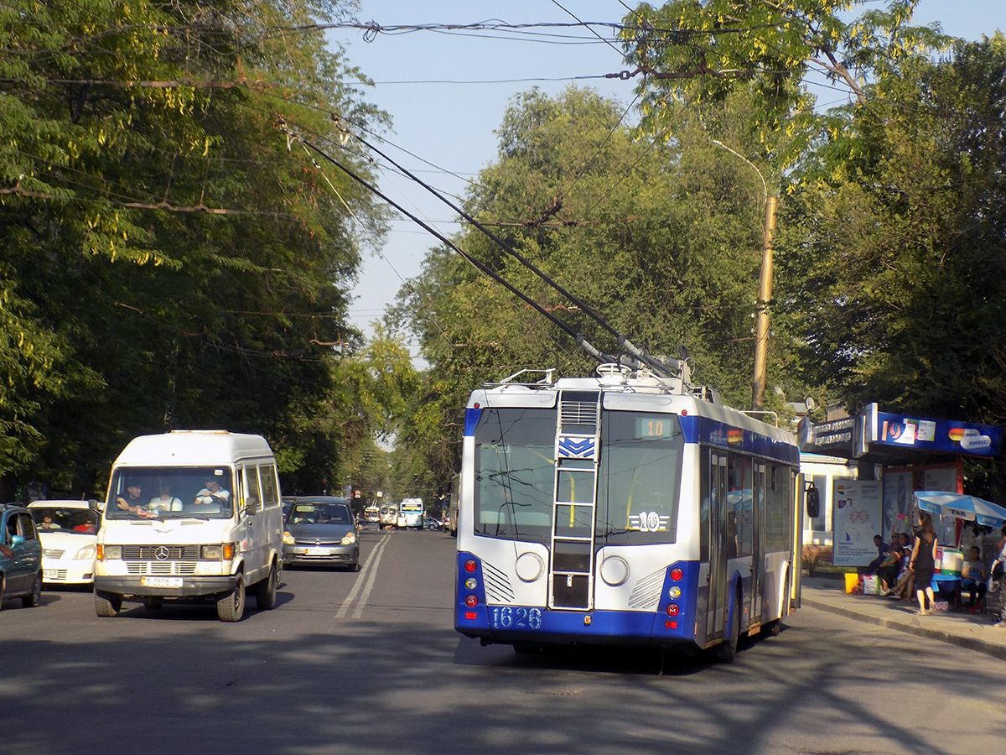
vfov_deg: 18.9
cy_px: 378
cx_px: 503
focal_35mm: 78
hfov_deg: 25.0
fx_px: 2267
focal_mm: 13.9
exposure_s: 1/320
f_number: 4.3
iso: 80
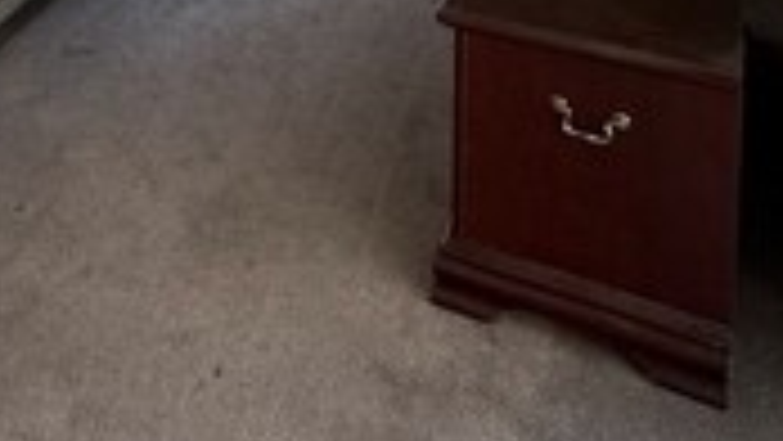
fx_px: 1163
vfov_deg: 15.9
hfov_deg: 35.6
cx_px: 122
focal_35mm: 56
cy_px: -482
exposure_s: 1/60
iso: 250
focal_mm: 2.22
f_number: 2.2
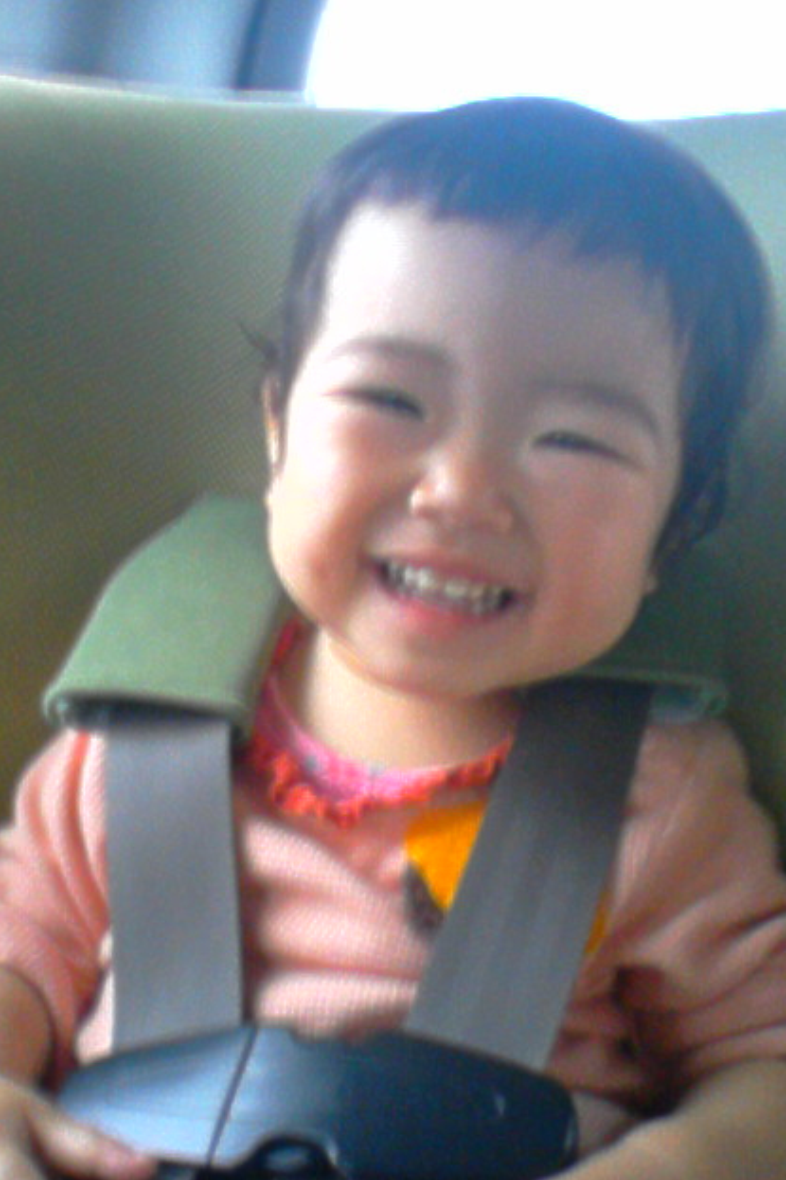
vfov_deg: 60.3
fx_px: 1016
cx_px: 407
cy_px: 604
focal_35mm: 31
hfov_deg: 42.3
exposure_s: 1/23.8
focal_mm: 1.5
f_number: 2.8
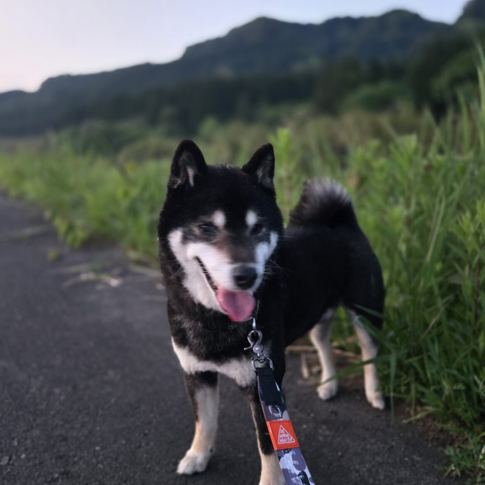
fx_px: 444
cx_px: 242
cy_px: 244
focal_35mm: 28
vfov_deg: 57.3
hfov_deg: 57.3
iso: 1600
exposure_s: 1/50
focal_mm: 5.4
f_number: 1.8
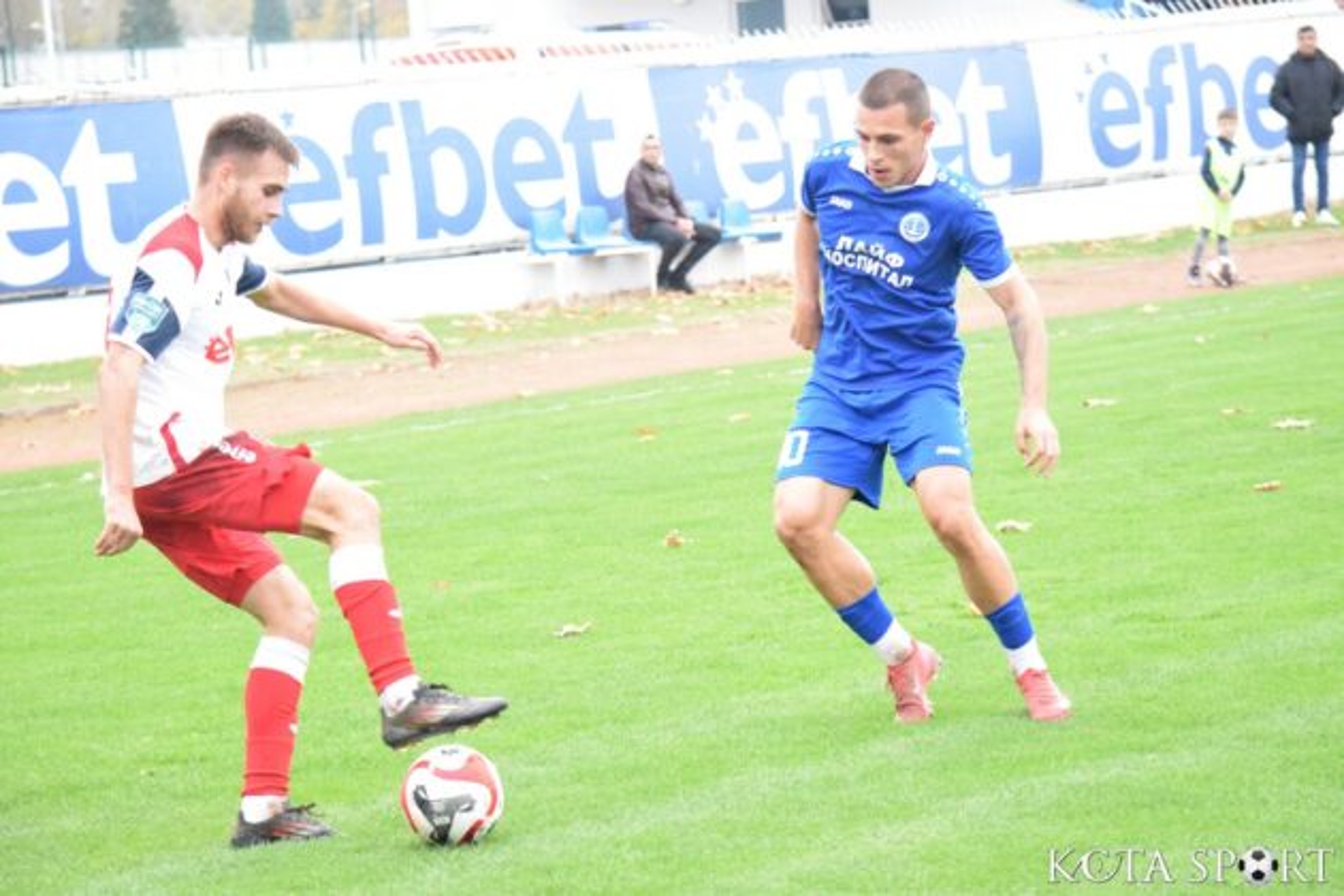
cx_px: 672
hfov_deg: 15.9
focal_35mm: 129
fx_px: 4816
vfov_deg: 10.6
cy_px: 448
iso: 6400
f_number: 4.5
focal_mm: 86
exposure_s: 1/1000
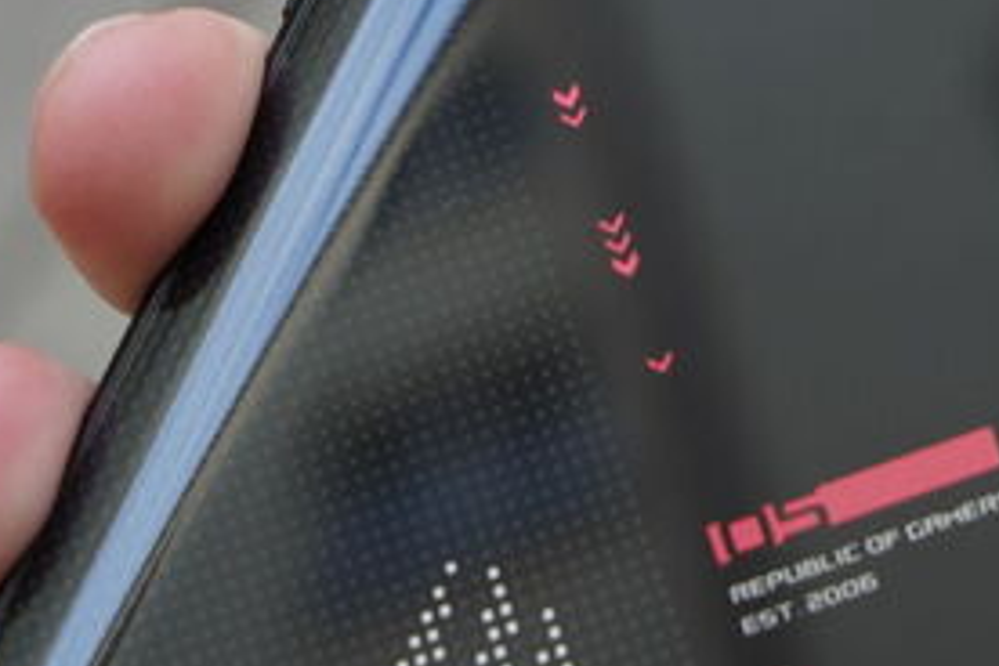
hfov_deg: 11.0
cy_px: -188
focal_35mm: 186
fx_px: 5161
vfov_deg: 7.3
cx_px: 981
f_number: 7.1
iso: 1600
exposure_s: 1/160
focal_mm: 62
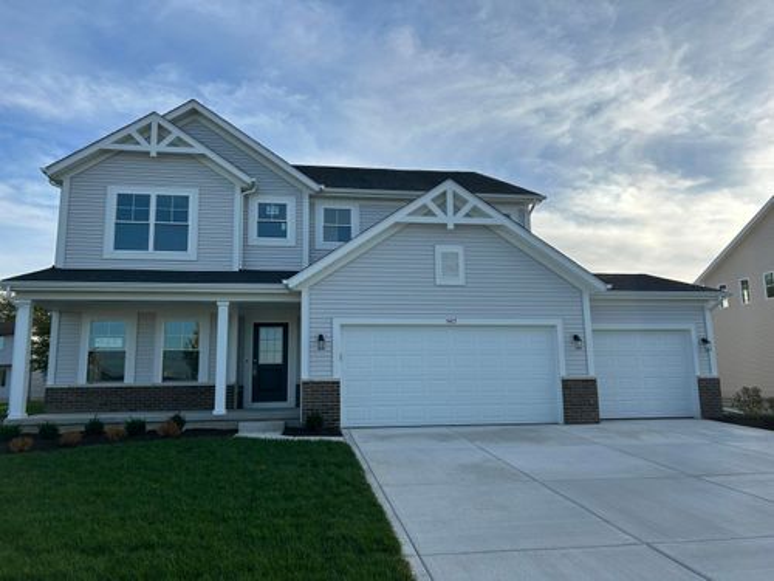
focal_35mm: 26
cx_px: 387
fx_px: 581
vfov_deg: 53.1
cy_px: 290
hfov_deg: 67.3
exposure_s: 1/3968
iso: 50
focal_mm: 5.7
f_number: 1.5
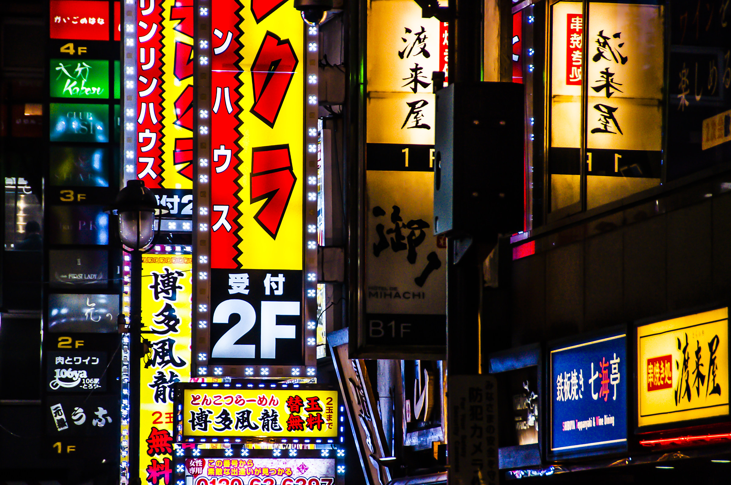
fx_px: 5172
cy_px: 242
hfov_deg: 8.1
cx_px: 366
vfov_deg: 5.4
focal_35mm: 255
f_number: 5.6
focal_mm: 170
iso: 320
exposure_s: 1/160
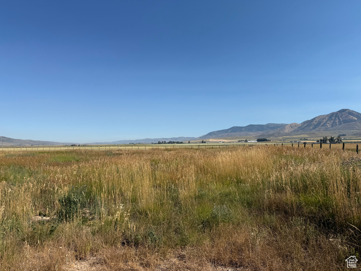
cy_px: 136
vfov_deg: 56.8
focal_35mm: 24
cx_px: 180
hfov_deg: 71.6
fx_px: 250
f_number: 1.78
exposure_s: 1/6173
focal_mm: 6.76
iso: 80
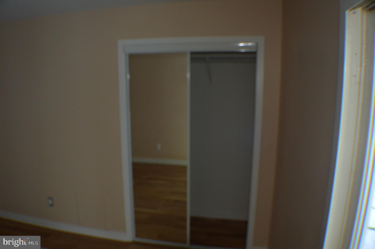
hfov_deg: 57.3
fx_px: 343
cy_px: 124
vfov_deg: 39.9
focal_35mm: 33
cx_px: 188
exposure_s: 1/60
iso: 900
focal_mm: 22
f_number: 3.5
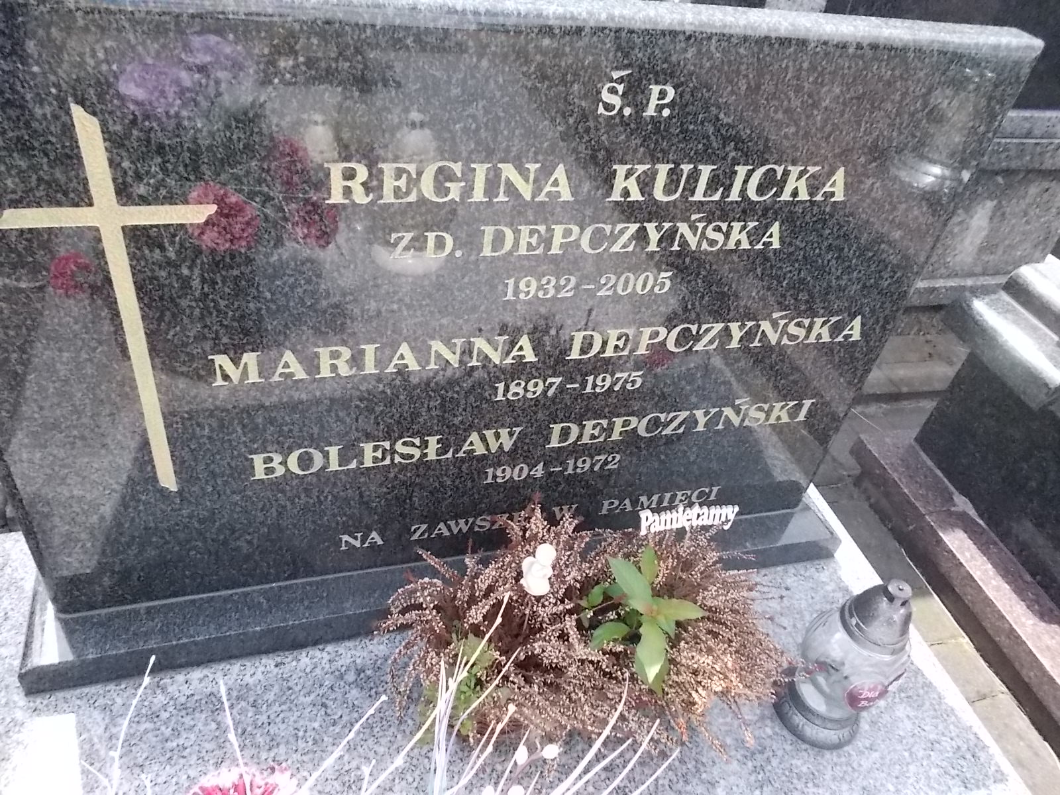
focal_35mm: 26
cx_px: 530
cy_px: 398
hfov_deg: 67.3
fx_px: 796
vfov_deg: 53.1
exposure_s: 1/160
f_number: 8
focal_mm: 4.6
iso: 400
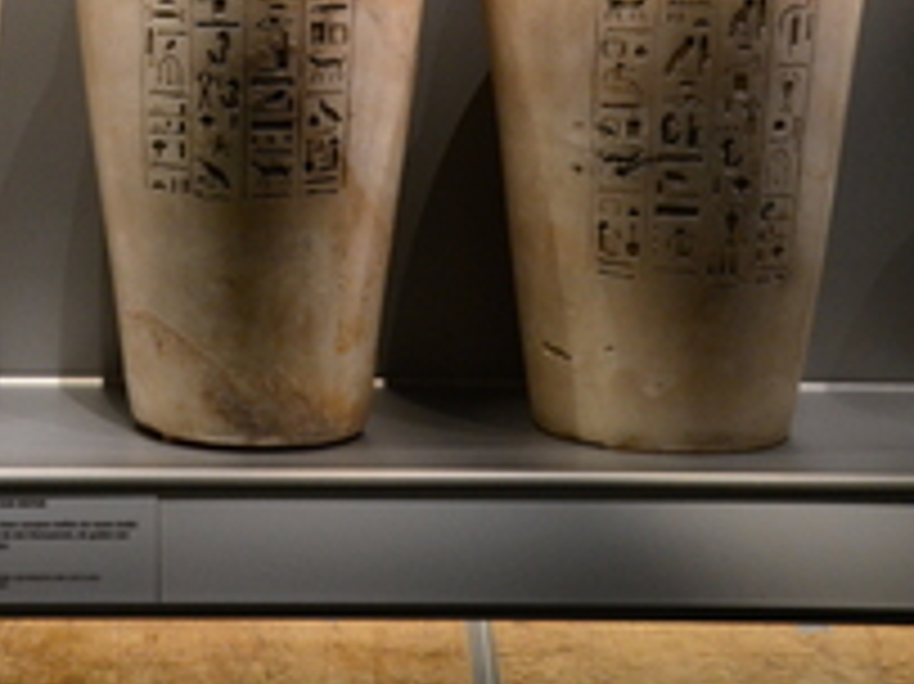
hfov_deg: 23.6
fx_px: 2137
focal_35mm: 81
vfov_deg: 17.9
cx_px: 122
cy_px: 47
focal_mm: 26
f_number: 3.8
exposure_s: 1/50
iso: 2500
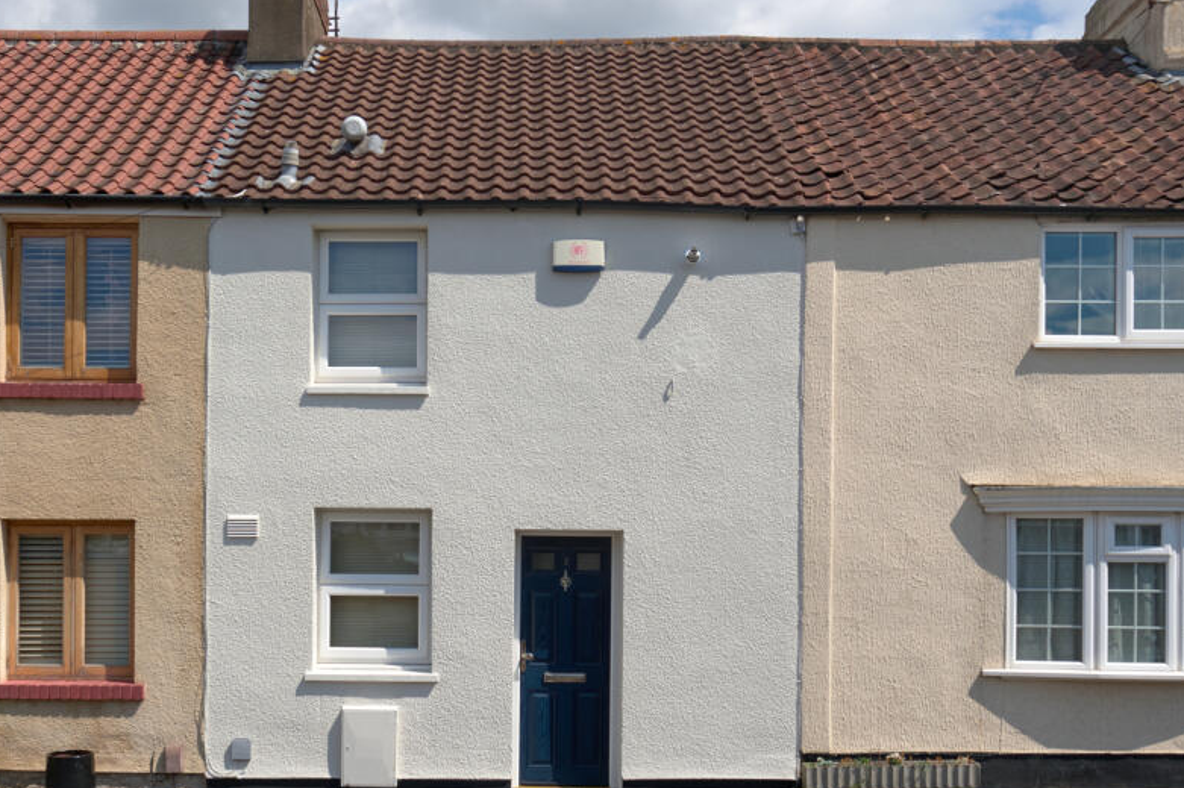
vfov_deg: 35.0
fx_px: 1249
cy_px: 391
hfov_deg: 50.4
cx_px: 478
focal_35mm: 38
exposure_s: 1/1000
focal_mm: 19.4
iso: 125
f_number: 5.6
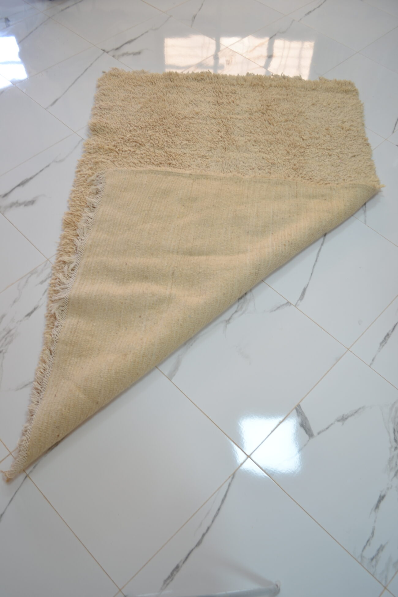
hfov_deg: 47.9
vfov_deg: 67.4
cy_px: 298
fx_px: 448
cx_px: 199
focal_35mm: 27
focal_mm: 18
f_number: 3.5
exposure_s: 1/15
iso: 100
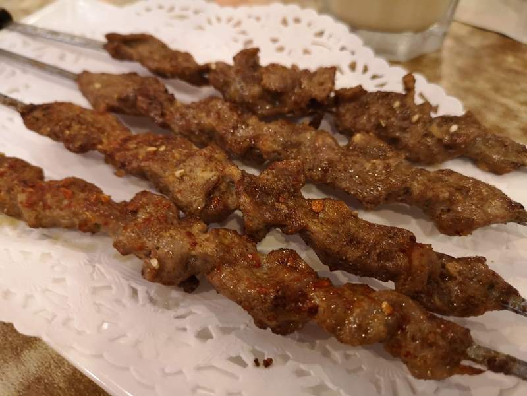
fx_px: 411
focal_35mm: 27
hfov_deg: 65.3
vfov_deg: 51.4
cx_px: 264
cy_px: 198
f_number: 1.8
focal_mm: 3.95
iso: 640
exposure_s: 1/33.3
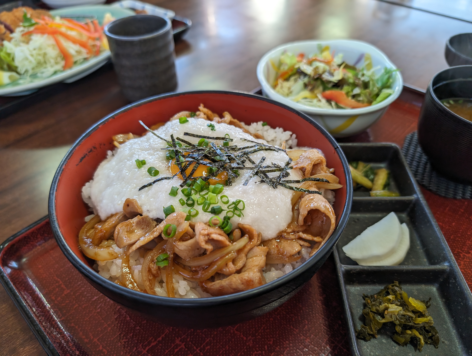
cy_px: 178
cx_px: 236
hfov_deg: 71.5
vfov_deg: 56.9
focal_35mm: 24
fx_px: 328
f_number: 1.68
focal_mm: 6.9
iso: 46
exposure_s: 1/35.1
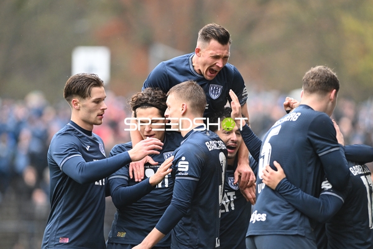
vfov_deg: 4.6
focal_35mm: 300
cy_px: 124
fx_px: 3108
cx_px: 186
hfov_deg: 6.9
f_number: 2.8
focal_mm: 300
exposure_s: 1/2000
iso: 5000
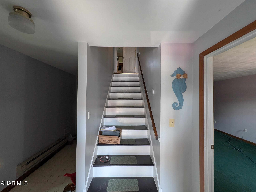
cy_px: 96
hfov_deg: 106.2
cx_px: 128
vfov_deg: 89.9
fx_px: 96
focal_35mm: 13
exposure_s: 1/49.5
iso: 161
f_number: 2.2
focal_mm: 1.54
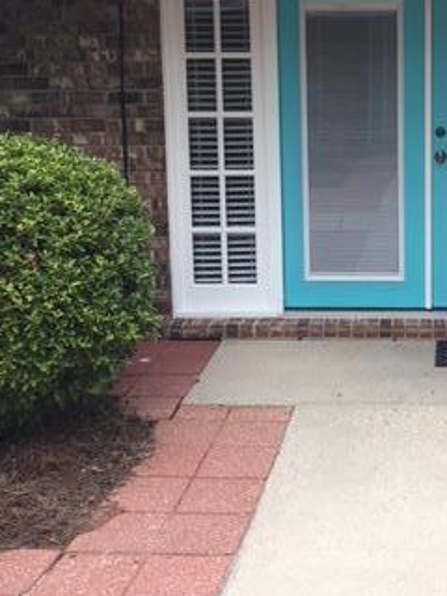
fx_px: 999
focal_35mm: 58
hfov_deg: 24.4
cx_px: 419
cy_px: 203
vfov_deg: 33.0
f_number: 2.2
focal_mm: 4.15
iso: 25
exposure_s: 1/122
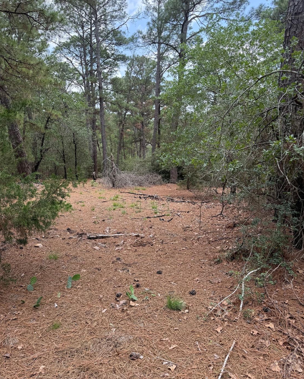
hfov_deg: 54.9
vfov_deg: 66.0
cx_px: 147
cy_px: 194
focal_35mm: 26
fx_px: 292
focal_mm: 6.76
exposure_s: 1/722
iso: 80
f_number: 1.78
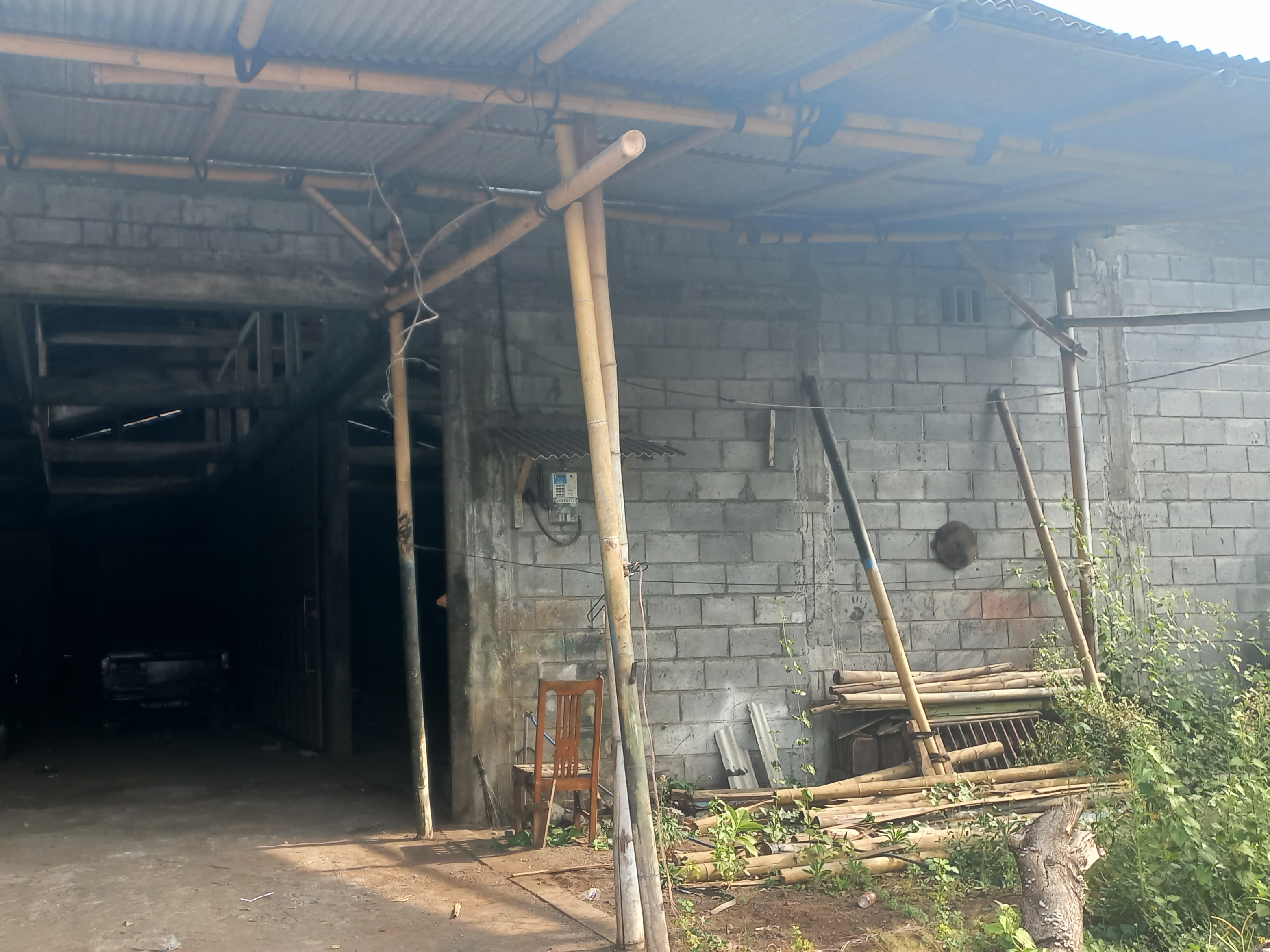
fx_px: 1357
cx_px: 472
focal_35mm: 37
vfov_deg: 38.6
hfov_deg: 49.6
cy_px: 515
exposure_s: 1/100
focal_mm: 4.6
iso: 25
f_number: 1.8
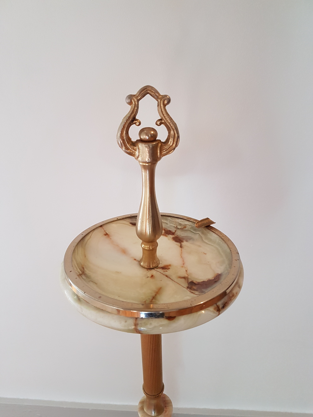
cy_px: 208
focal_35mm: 26
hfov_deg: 53.1
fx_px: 313
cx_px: 156
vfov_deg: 67.3
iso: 160
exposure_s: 1/50
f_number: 1.7
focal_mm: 4.2
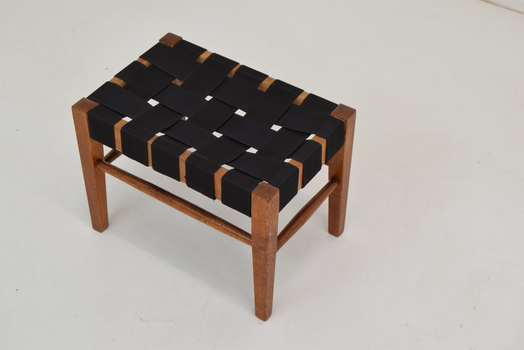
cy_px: 175
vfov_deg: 21.6
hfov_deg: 31.9
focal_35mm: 63
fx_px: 918
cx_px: 262
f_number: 8
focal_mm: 42
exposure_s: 1/250
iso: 1600
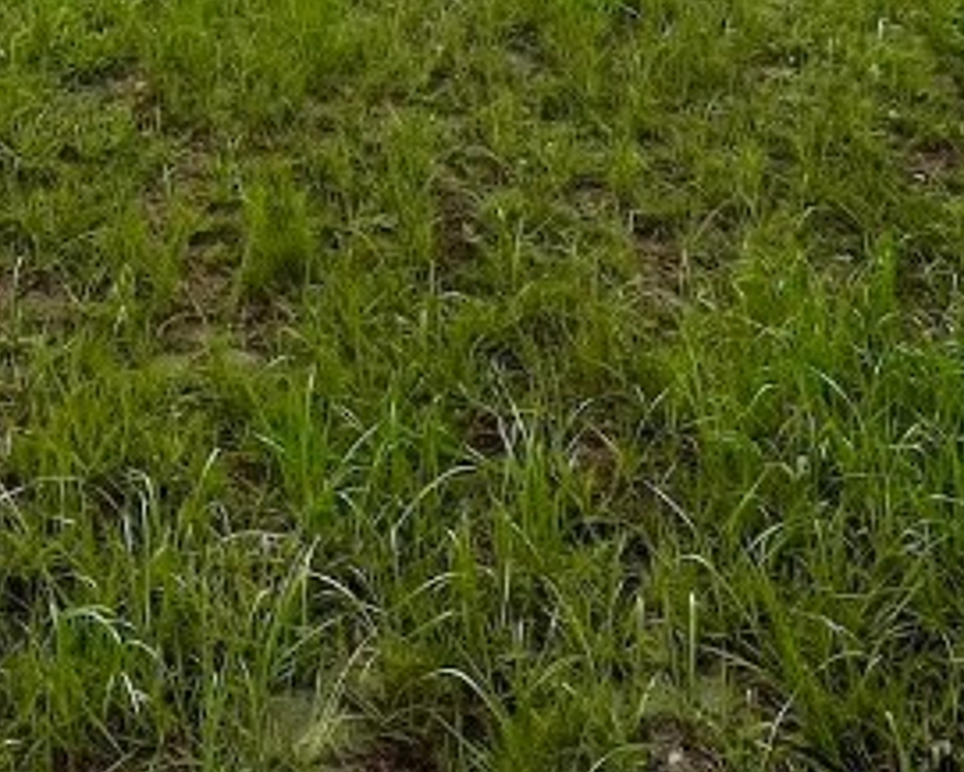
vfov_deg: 22.6
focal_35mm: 48
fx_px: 1370
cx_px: 249
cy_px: -516
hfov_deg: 37.9
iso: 32
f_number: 1.8
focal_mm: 1.57
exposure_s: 1/797
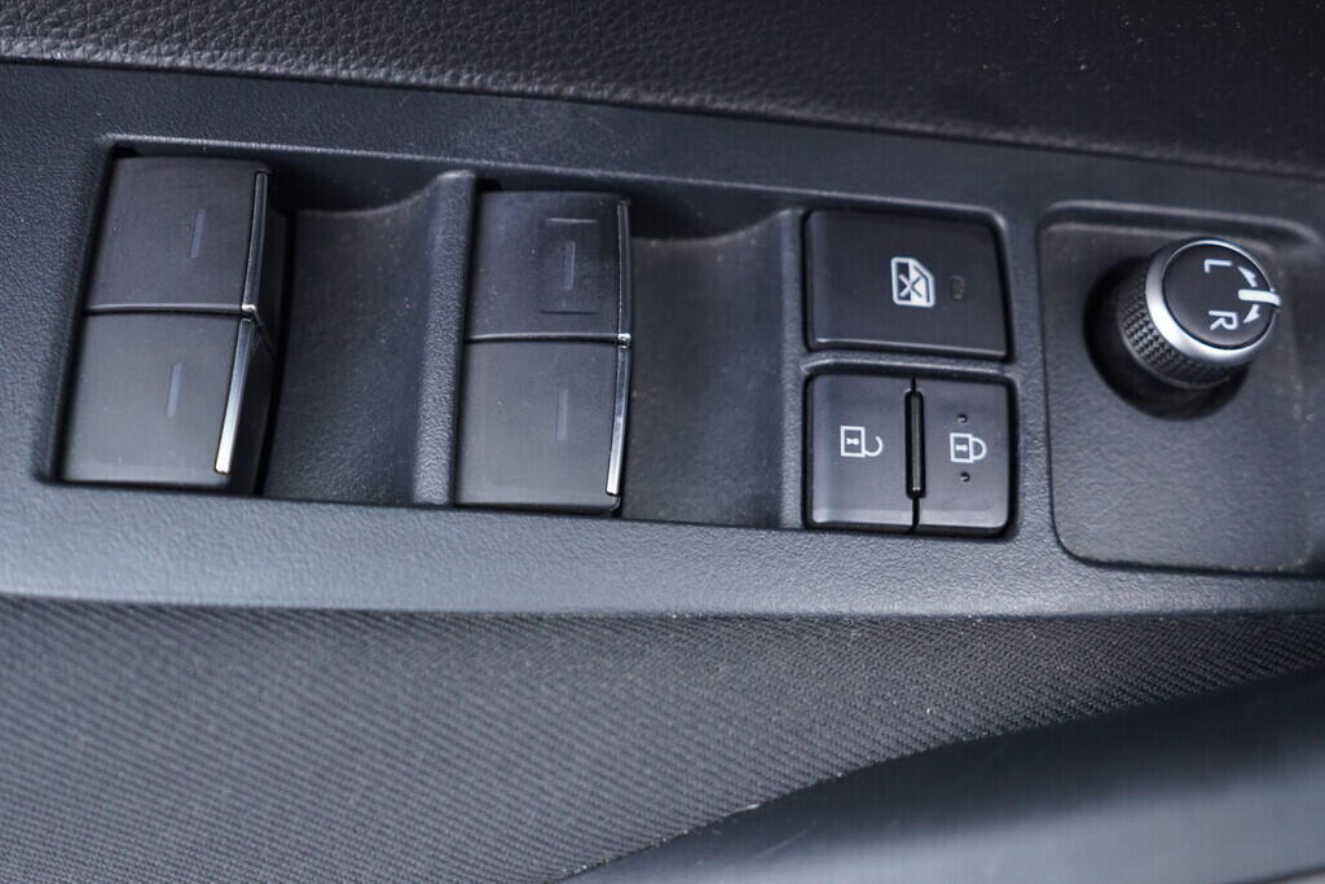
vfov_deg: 36.9
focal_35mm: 36
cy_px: 442
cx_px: 662
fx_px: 1325
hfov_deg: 53.1
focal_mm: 24
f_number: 2.8
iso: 400
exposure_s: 1/40
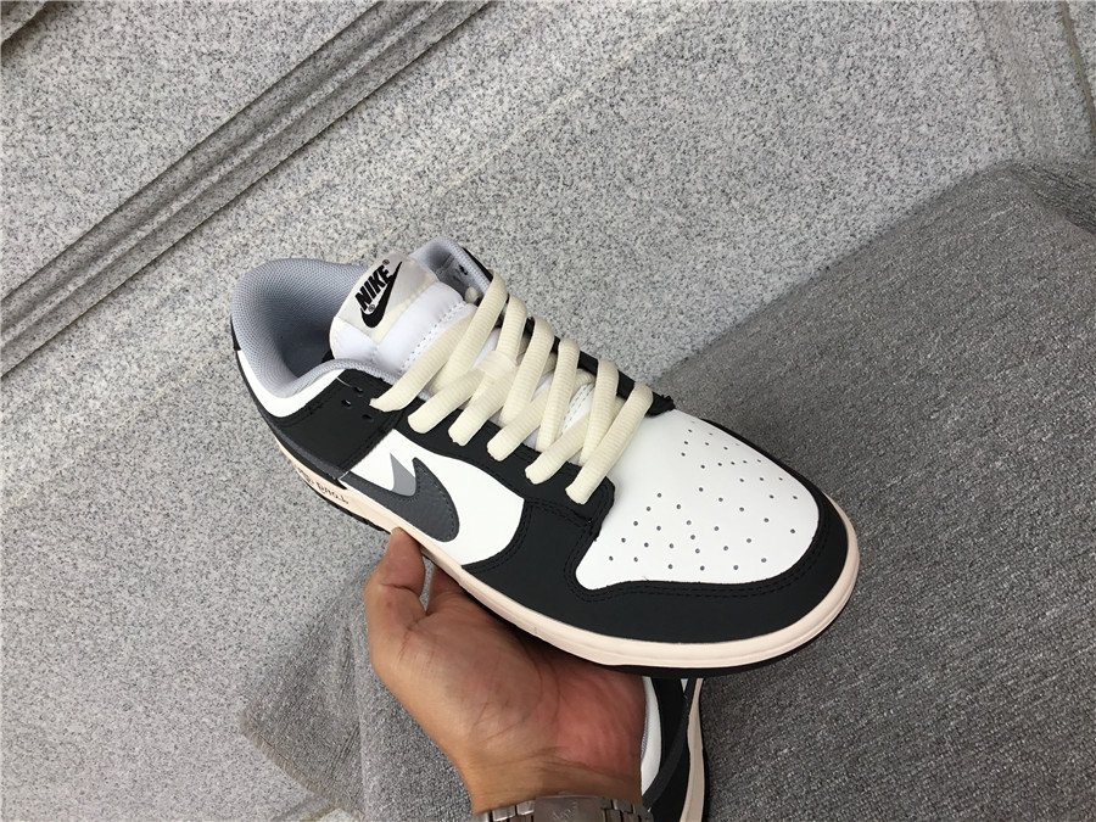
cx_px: 548
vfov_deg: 45.4
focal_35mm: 31
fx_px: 982
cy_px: 411
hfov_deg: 58.4
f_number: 2.4
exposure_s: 1/207
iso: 25
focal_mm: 3.3
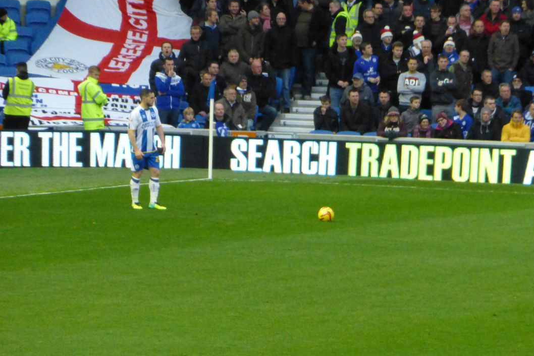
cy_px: 131
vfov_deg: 2.4
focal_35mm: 566
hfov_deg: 3.6
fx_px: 8397
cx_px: 262
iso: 1600
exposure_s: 1/125
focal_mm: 86
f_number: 6.4
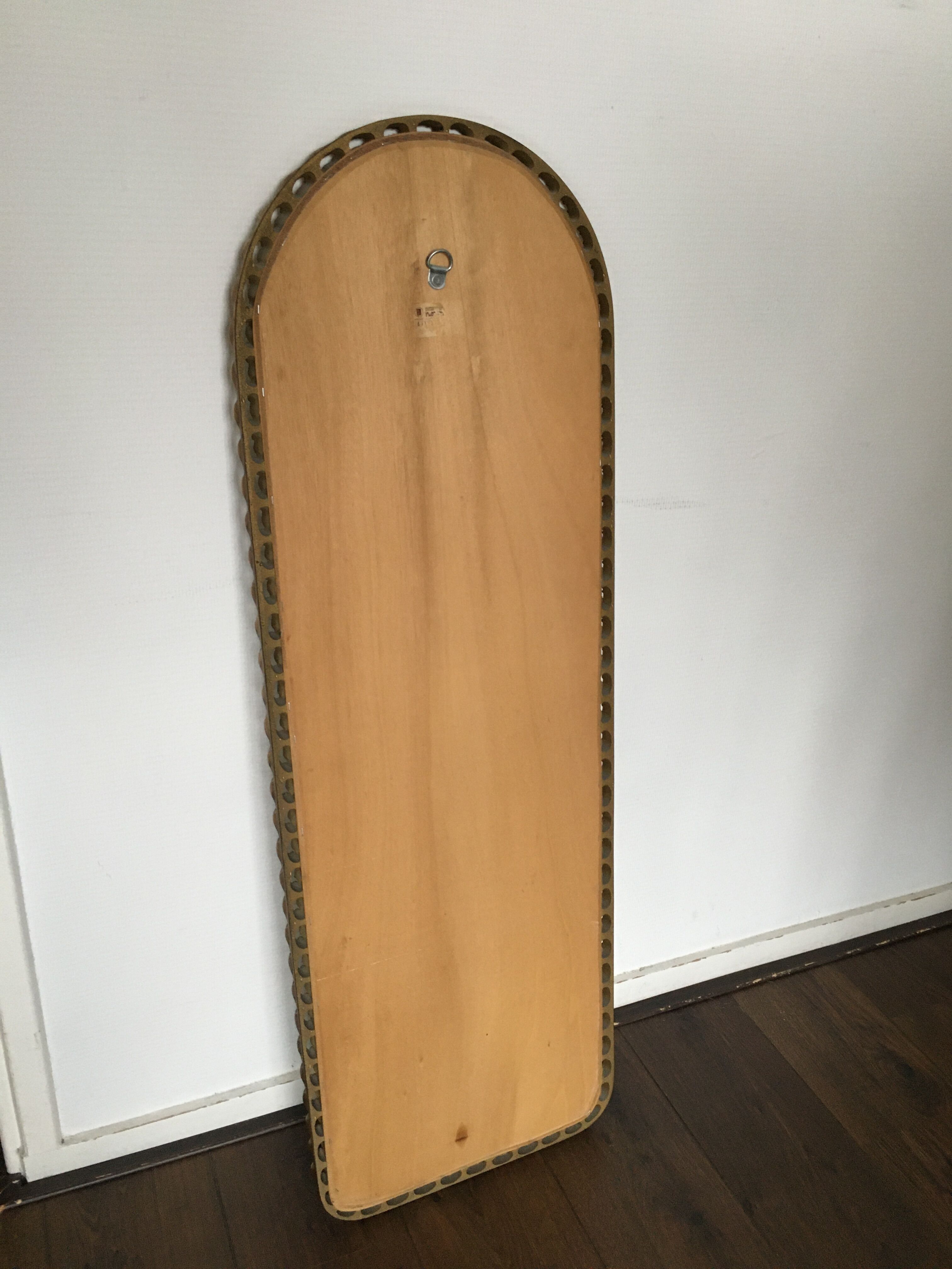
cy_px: 634
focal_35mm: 29
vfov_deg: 61.7
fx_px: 1063
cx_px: 476
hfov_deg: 48.2
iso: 160
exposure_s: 1/33
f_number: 2.2
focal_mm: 4.15
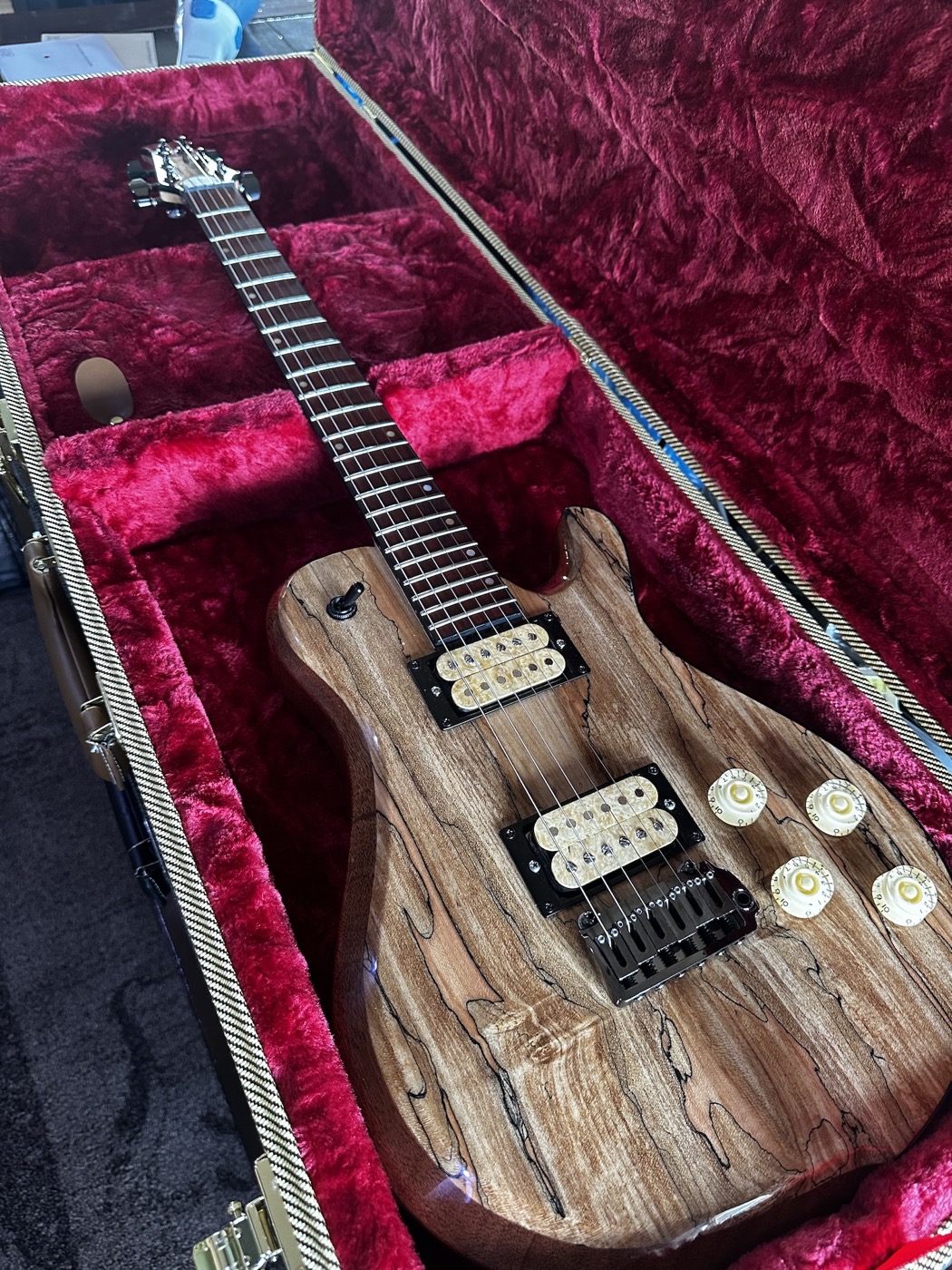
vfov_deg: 71.6
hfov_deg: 56.8
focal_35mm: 24
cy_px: 635
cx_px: 476
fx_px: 880
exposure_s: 1/42
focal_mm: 6.86
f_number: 1.78
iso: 400
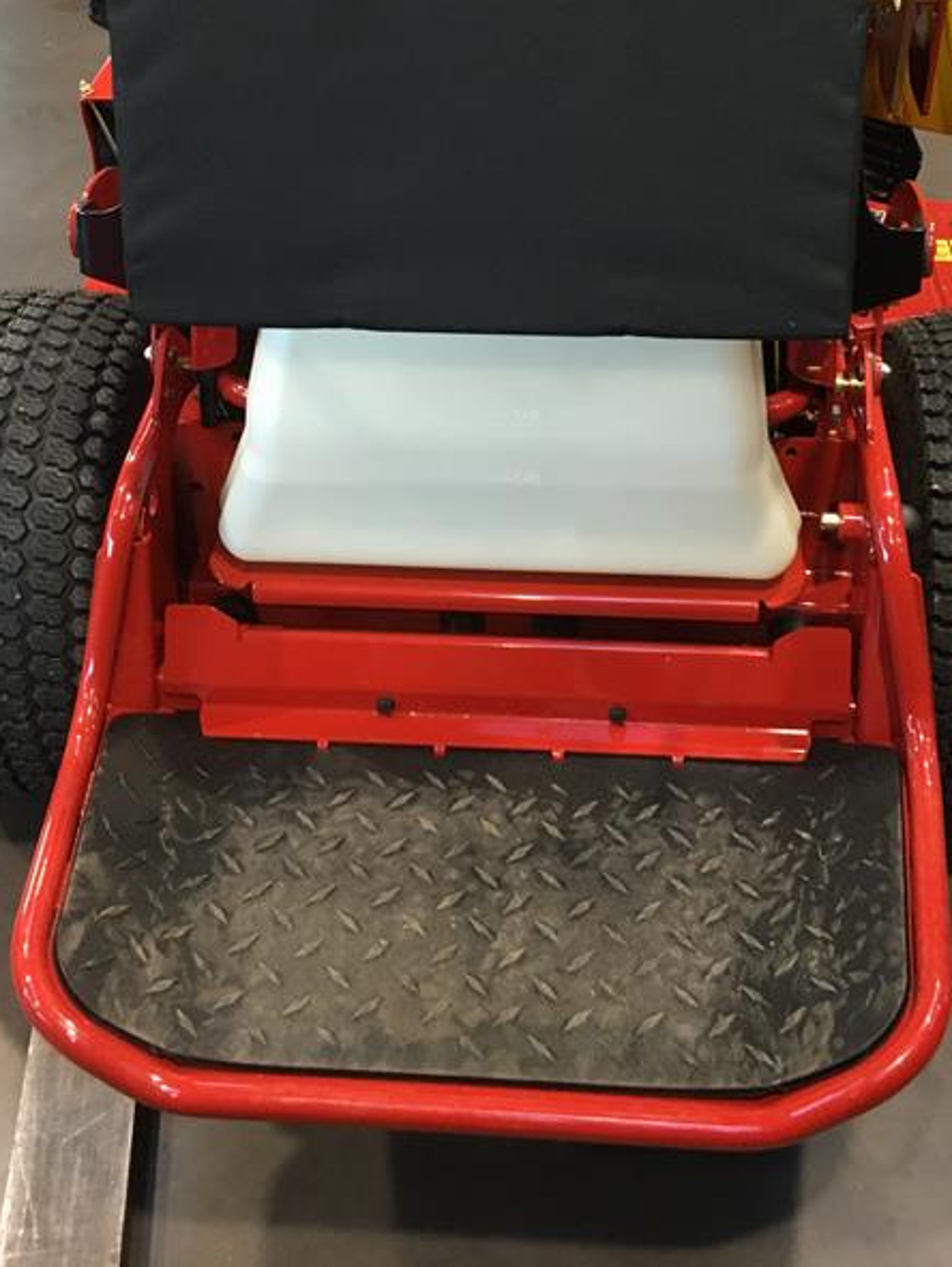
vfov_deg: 39.7
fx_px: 1685
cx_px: 472
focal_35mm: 46
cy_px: 266
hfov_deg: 31.5
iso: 125
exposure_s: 1/33
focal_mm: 4.15
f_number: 2.2
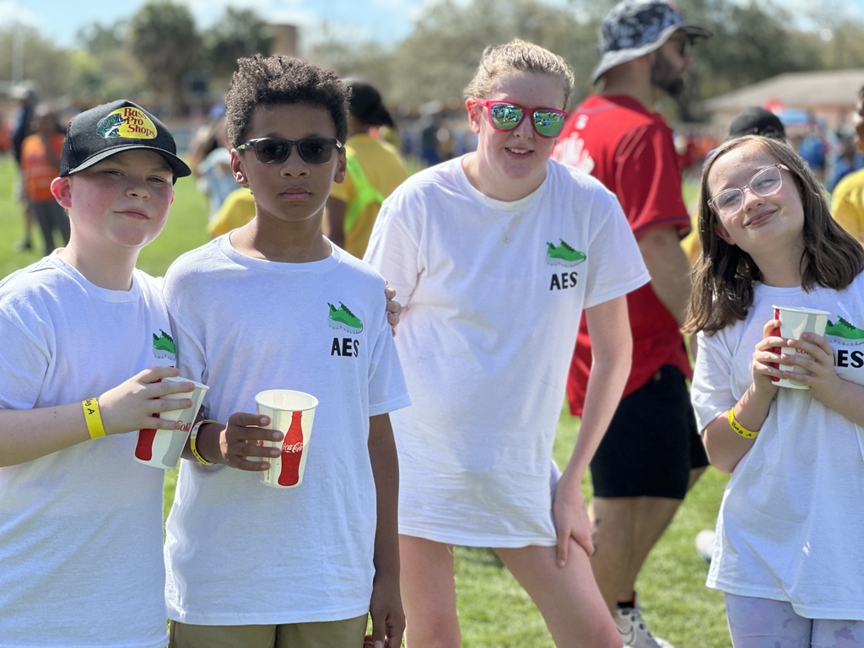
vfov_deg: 19.1
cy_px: 324
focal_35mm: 77
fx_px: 1922
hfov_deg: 25.3
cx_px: 432
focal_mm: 9
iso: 32
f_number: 2.8
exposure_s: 1/318
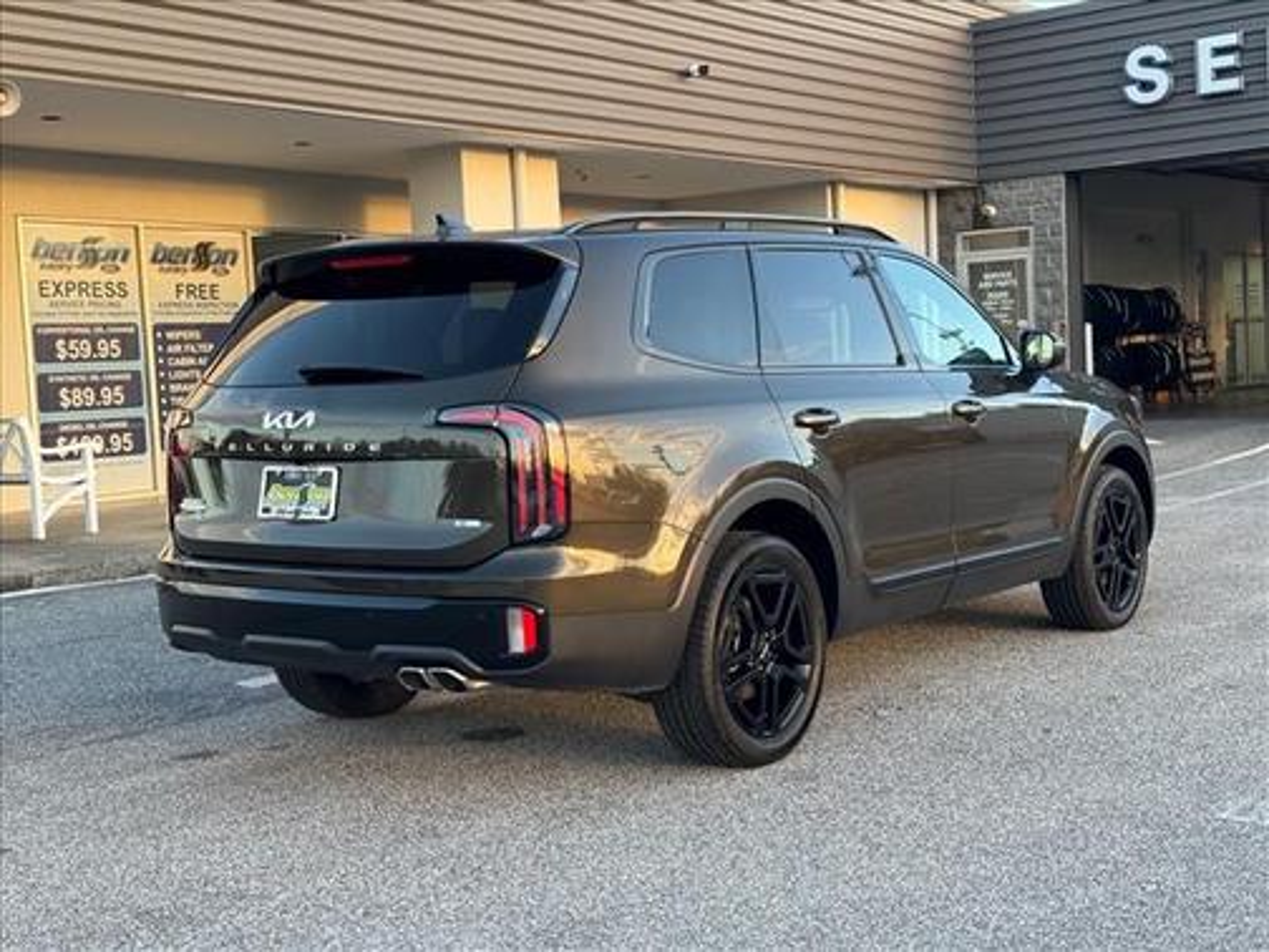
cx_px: 634
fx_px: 1760
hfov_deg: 39.7
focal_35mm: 48
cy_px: 476
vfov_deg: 30.3
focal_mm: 6.76
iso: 64
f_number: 1.78
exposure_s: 1/176
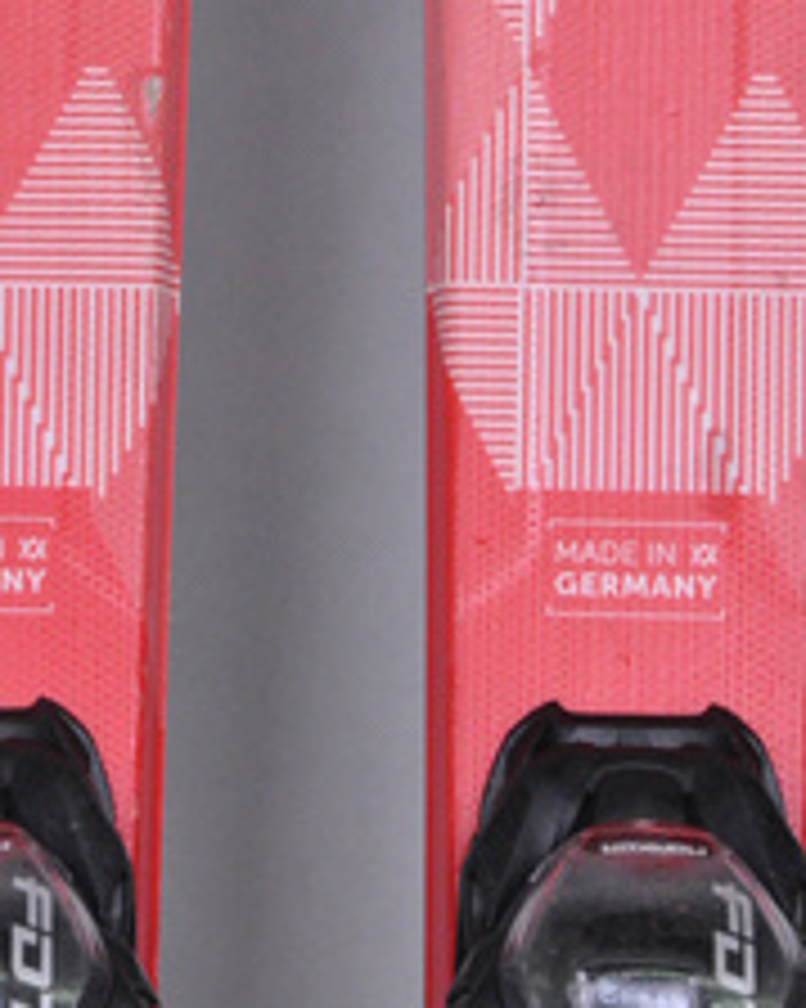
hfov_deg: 5.2
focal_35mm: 297
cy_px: 284
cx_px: 313
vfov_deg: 6.5
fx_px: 8860
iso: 3200
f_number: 9.5
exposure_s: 1/125
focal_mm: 105
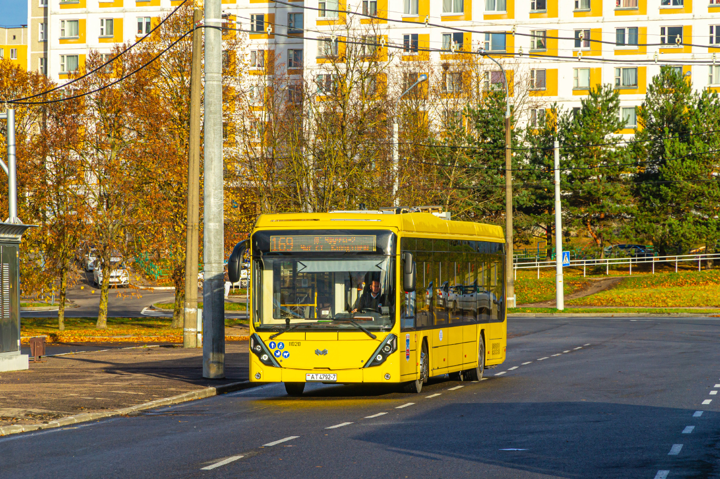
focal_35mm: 140
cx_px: 360
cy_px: 240
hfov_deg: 14.7
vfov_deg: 9.8
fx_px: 2787
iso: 200
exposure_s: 1/640
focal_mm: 93
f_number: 7.1
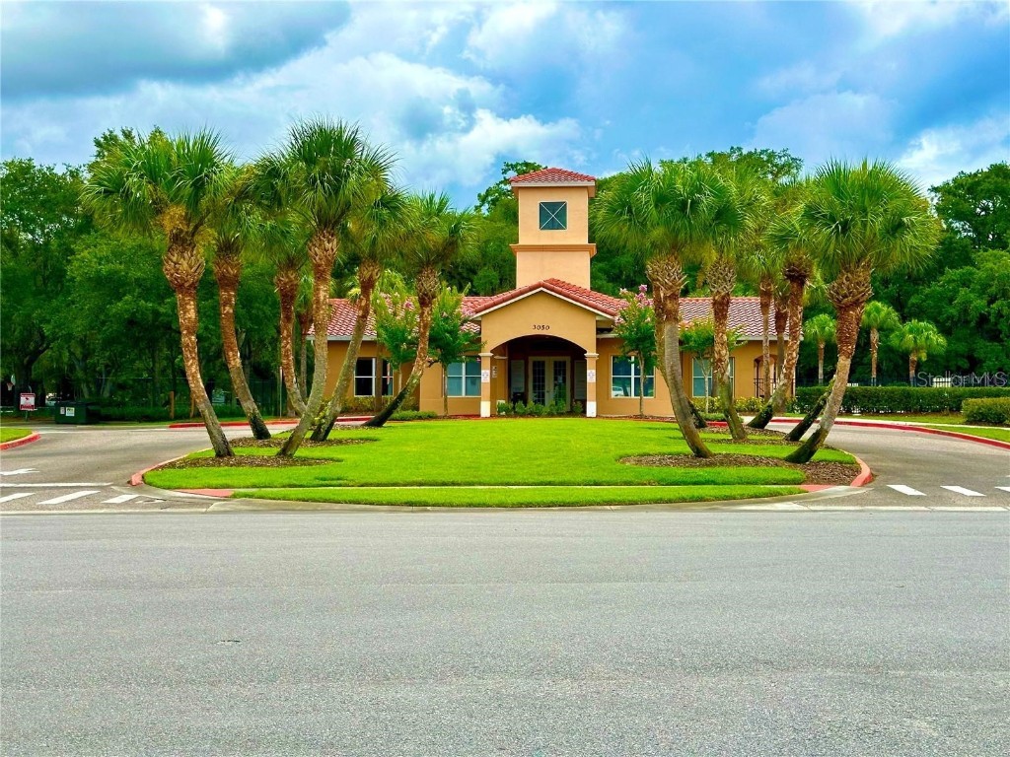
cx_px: 505
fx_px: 1401
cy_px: 378
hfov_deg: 39.7
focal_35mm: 48
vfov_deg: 30.3
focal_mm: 6.86
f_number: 1.78
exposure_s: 1/3058
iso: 64
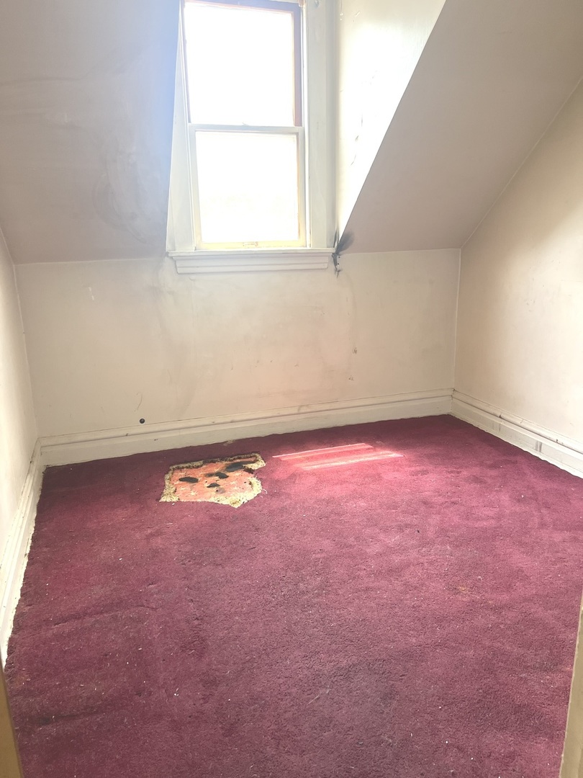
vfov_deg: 67.3
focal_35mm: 26
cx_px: 292
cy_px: 389
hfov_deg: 53.1
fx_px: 584
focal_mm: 5.7
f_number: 1.5
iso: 125
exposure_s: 1/106
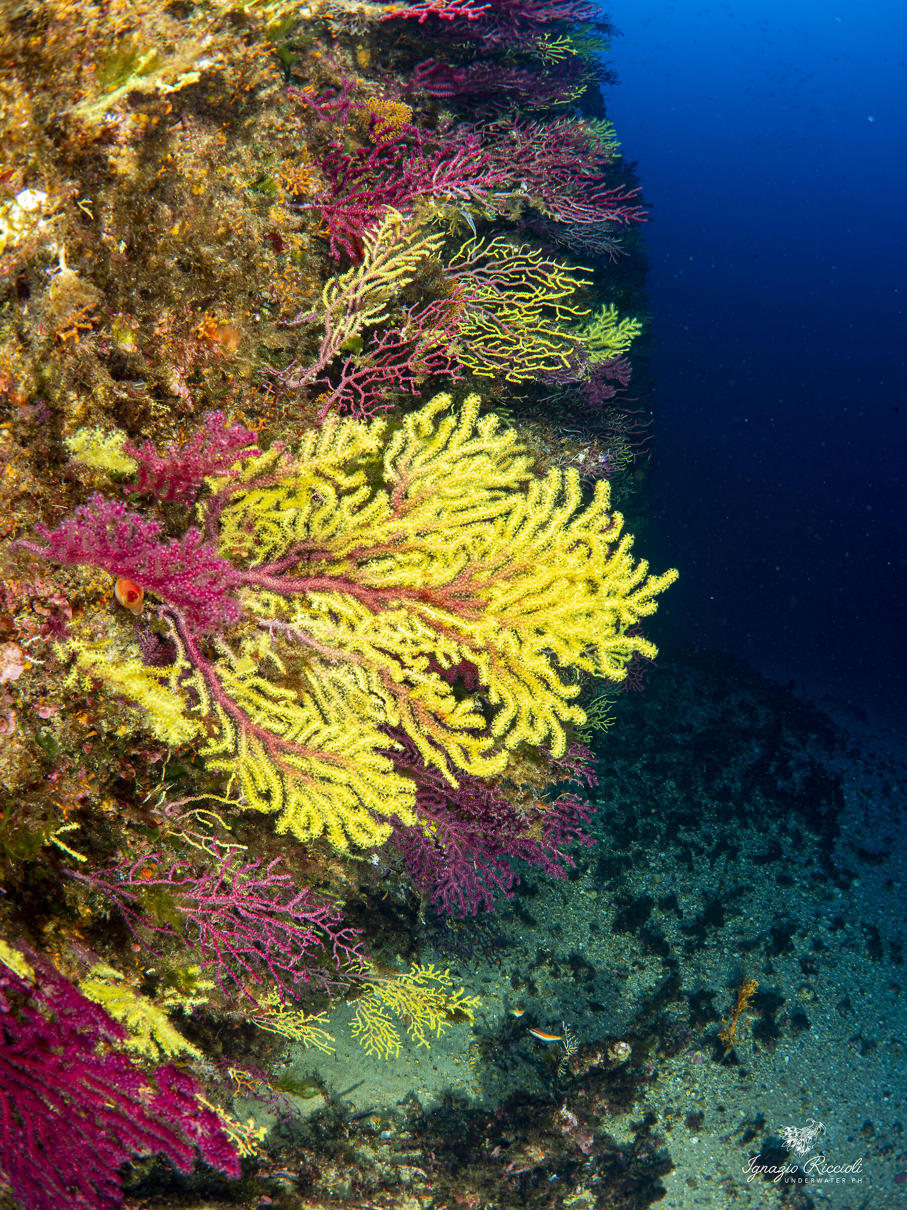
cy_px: 605
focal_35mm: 16
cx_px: 454
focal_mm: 8
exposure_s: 1/125
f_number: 5.6
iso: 200
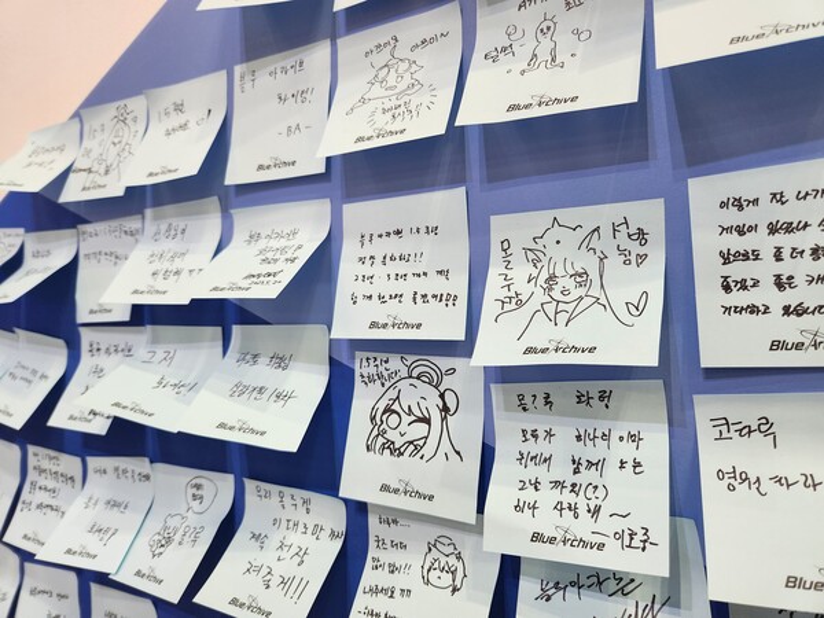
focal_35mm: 23
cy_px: 309
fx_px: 547
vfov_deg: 58.9
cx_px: 412
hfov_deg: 73.9
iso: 320
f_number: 1.8
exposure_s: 1/120
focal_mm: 5.4
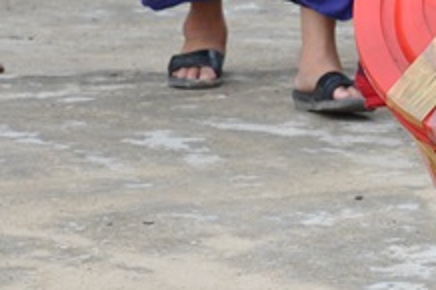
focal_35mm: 476
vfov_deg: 2.9
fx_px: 5760
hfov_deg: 4.3
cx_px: 844
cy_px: -292
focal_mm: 72
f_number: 7.1
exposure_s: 1/200
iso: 200
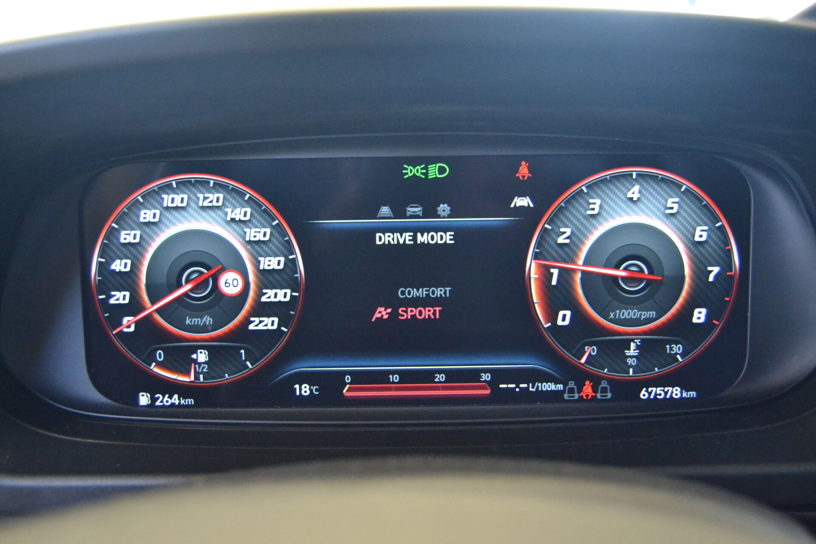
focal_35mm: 36
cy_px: 272
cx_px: 408
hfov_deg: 53.1
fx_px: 816
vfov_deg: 36.9
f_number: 3.8
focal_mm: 24
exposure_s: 1/25
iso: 3200
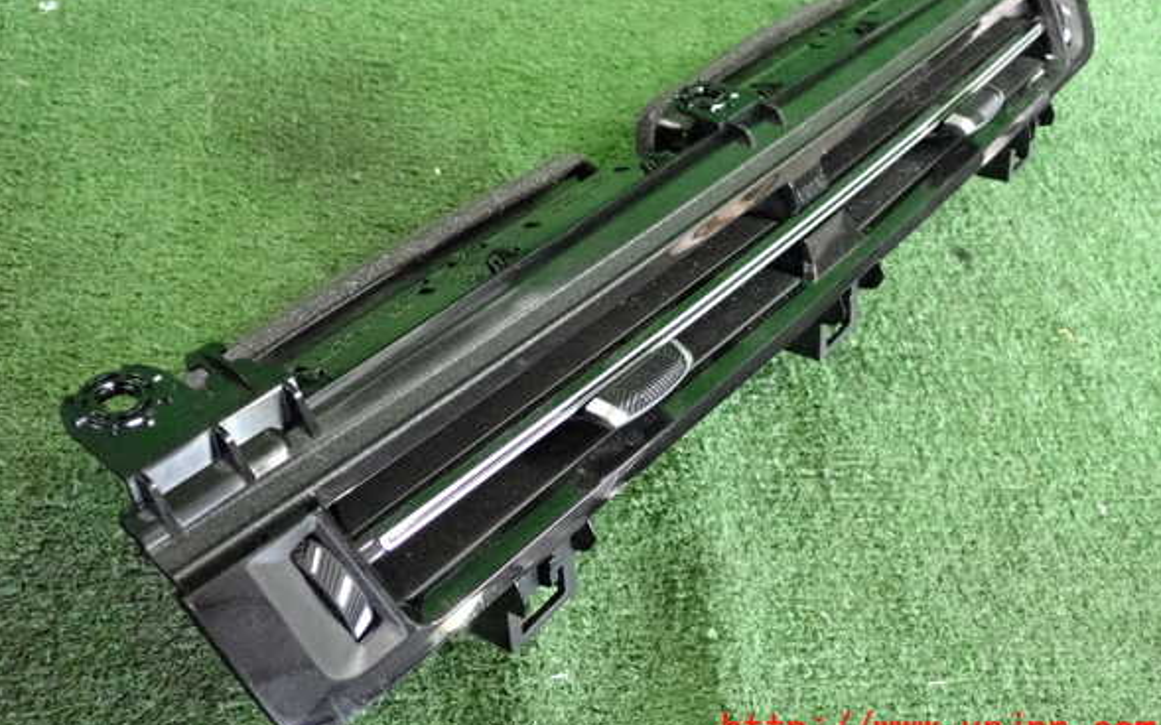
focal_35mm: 41
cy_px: 313
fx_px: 1297
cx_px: 576
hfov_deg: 48.2
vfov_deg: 31.2
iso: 3200
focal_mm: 6.83
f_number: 2.7
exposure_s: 1/125
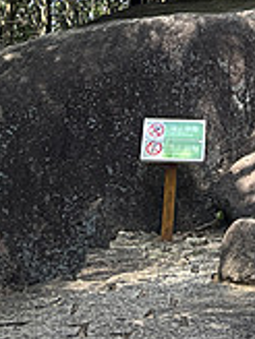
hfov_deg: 11.3
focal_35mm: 127
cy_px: -376
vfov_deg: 13.1
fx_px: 1247
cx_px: 352
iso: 50
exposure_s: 1/763
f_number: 1.6
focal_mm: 5.96
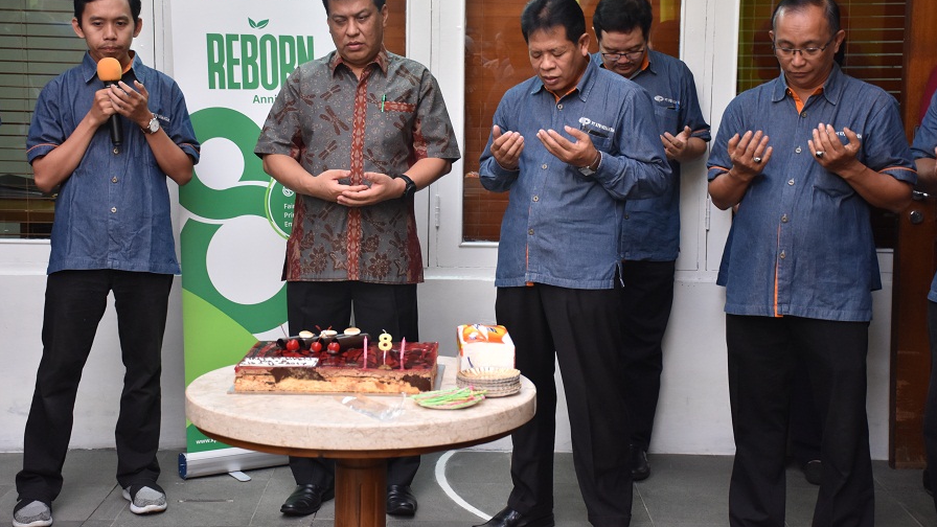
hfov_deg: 34.9
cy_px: 214
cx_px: 470
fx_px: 1491
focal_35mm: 60
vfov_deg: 20.0
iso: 900
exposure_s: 1/60
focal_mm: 38
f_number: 4.2
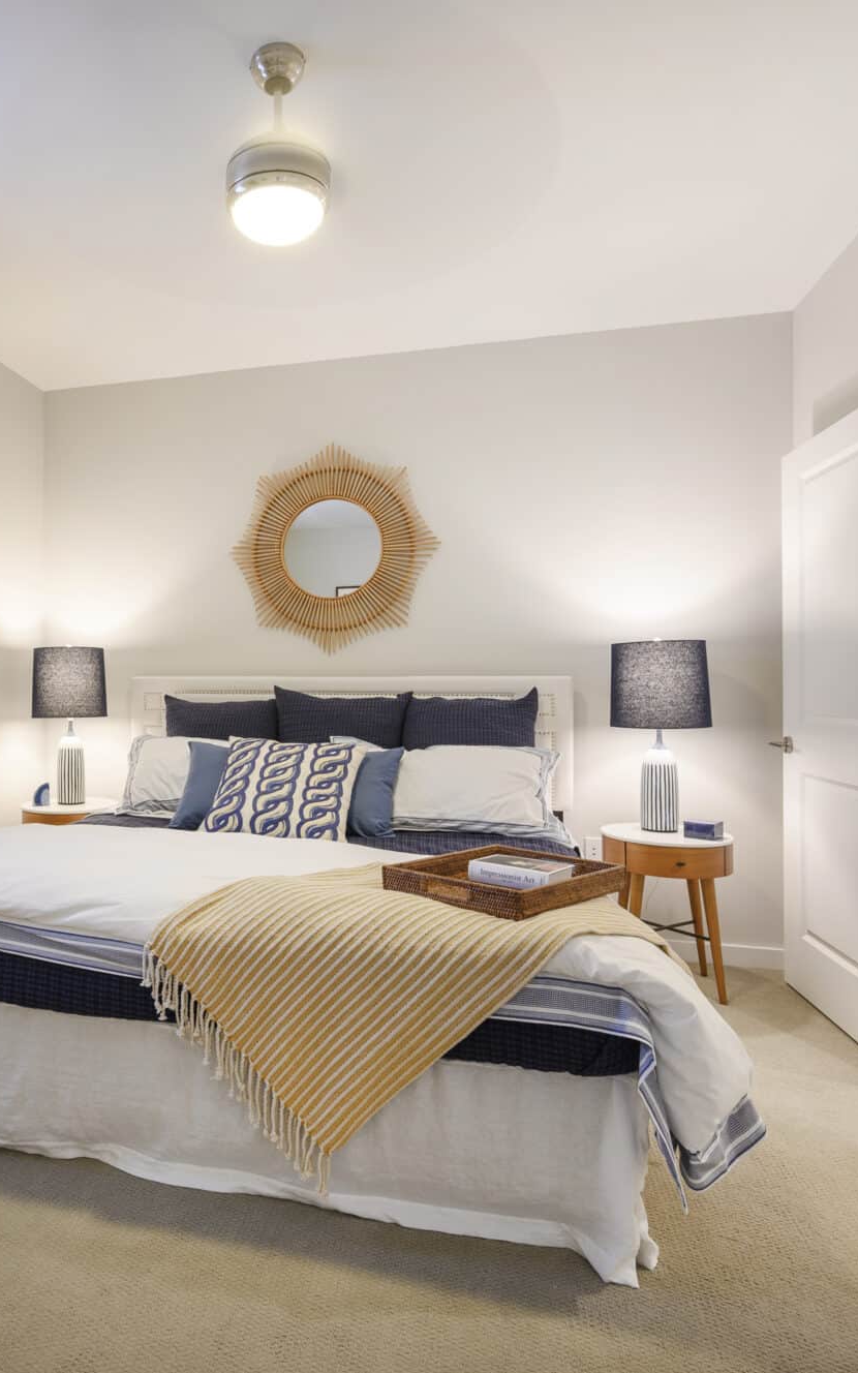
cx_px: 235
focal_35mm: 22
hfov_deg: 53.0
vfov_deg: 79.7
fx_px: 823
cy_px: 687
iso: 100
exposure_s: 1/1.67
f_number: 6.3
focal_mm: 14
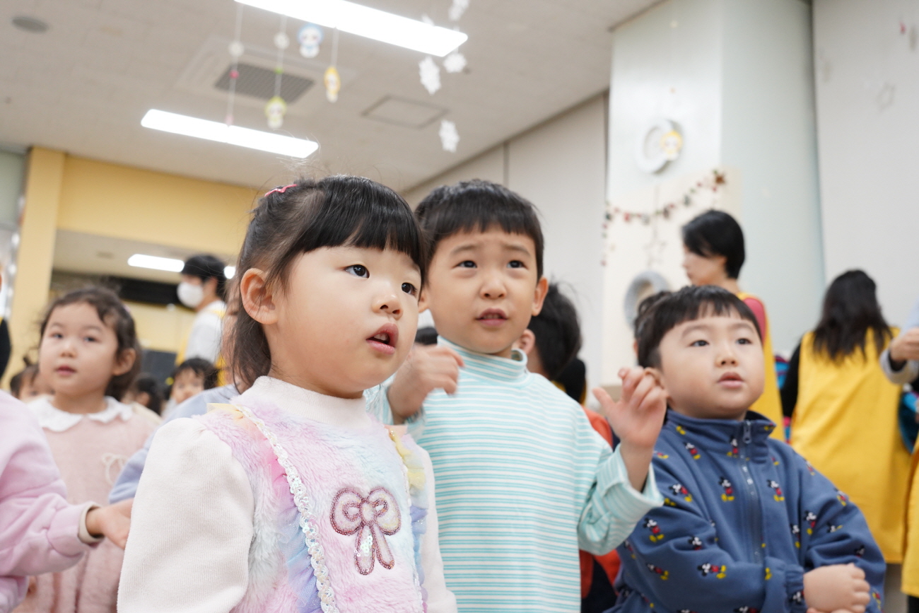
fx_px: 1021
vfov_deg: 33.4
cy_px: 306
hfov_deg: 48.5
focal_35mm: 40
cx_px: 460
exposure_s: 1/60
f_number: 6.3
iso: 2500
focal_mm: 40
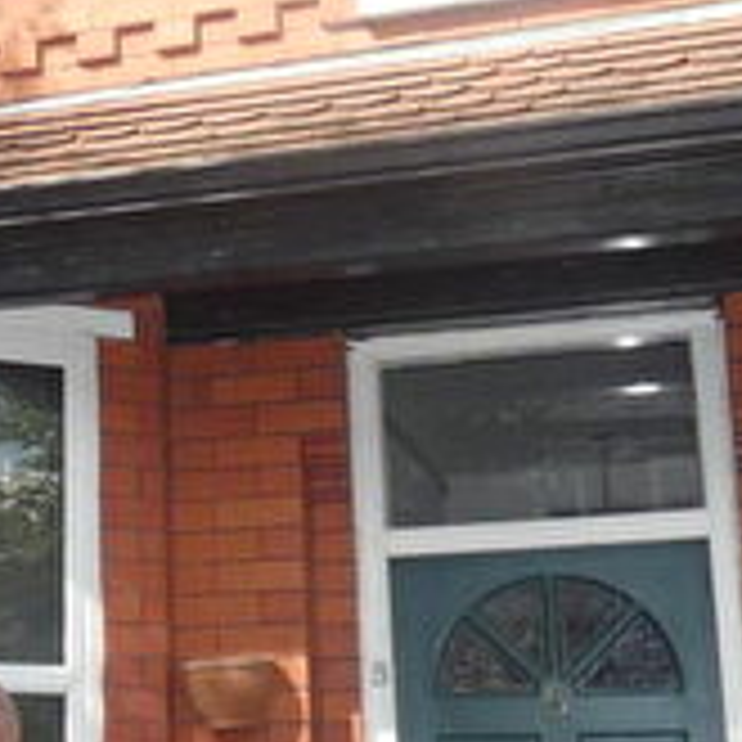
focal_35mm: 75
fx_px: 1819
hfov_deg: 21.9
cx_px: -58
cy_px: 429
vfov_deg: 23.0
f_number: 2.8
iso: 80
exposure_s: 1/400
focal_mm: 3.6
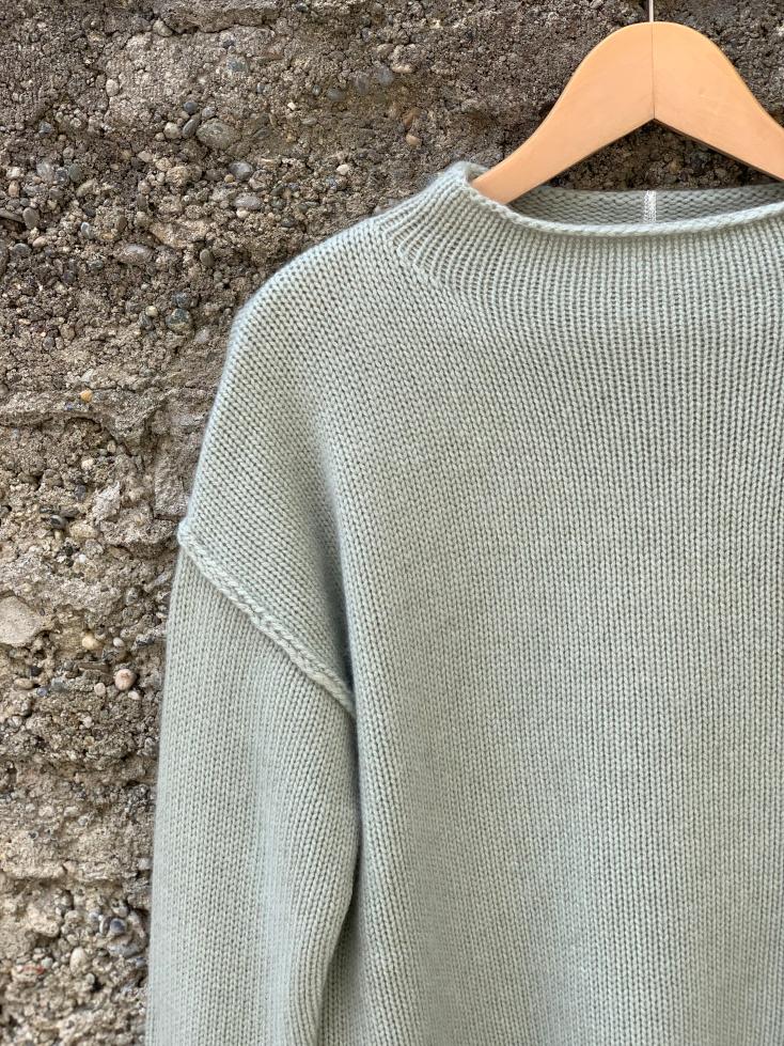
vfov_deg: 36.8
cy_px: 523
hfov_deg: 28.0
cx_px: 392
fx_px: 1571
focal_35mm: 52
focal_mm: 6
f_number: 2.4
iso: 16
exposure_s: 1/227
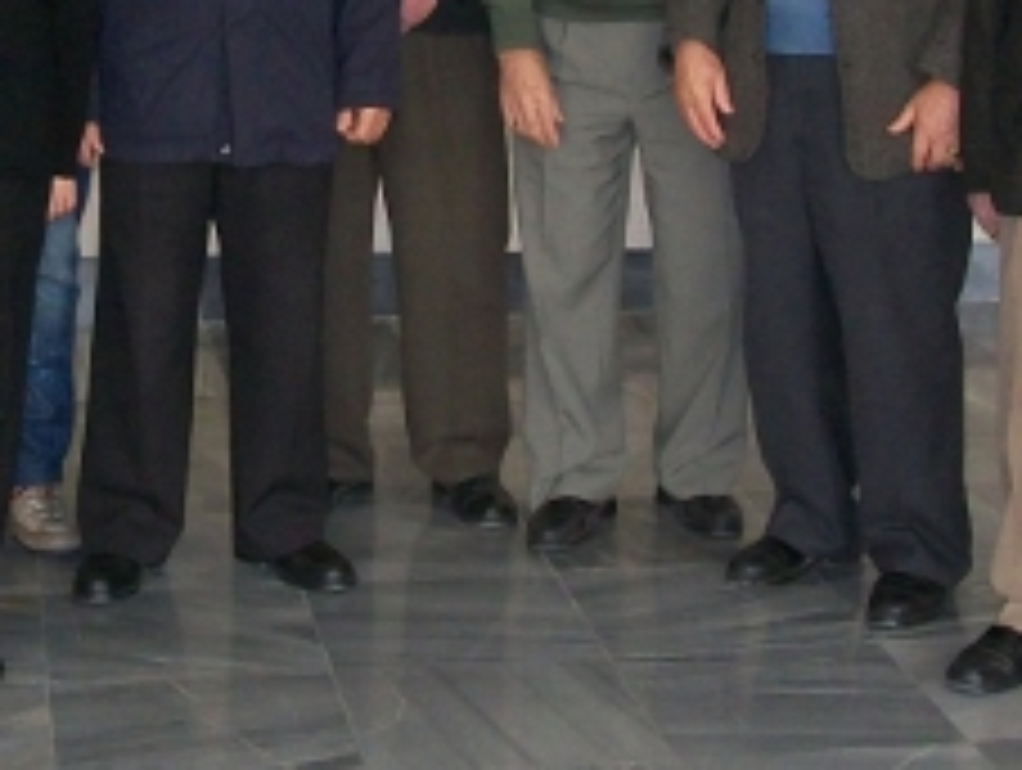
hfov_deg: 20.4
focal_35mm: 95
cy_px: -90
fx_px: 2809
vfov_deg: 15.2
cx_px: 234
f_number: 2.7
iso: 160
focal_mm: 6
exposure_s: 1/60
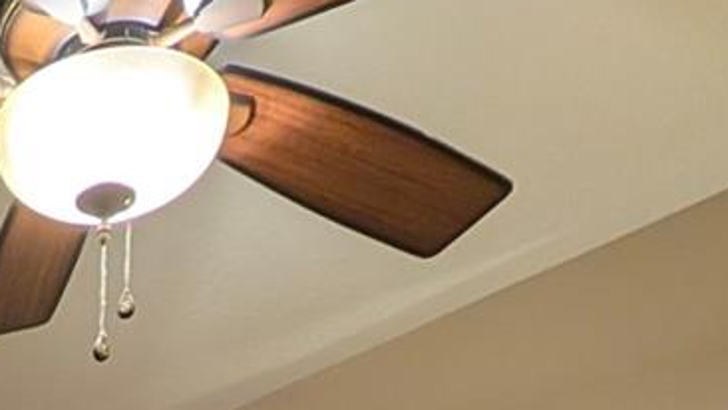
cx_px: -159
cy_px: 1146
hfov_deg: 30.6
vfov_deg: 12.4
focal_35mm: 57
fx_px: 1100
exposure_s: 1/40
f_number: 1.7
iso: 88
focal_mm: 2.02
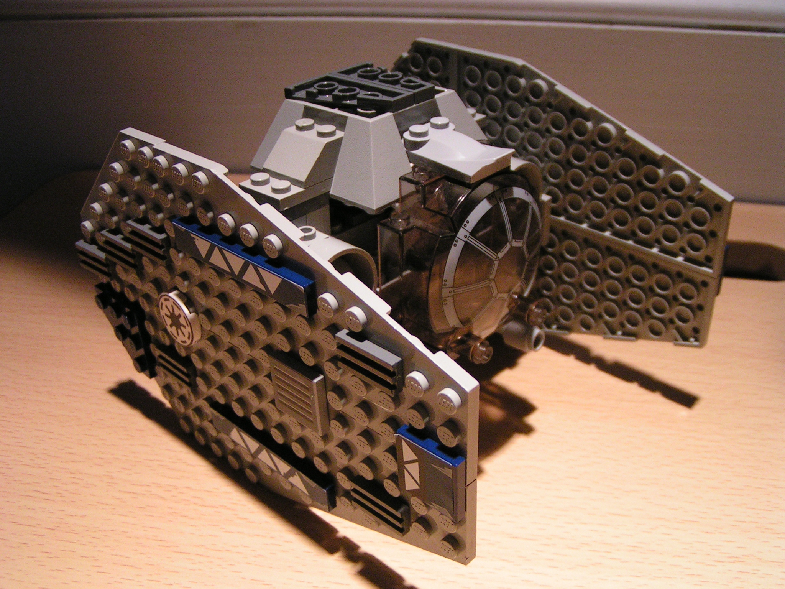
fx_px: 862
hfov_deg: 49.0
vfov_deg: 37.7
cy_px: 294
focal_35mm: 38
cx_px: 392
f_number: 2.8
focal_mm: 5.8
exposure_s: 1/40
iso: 160
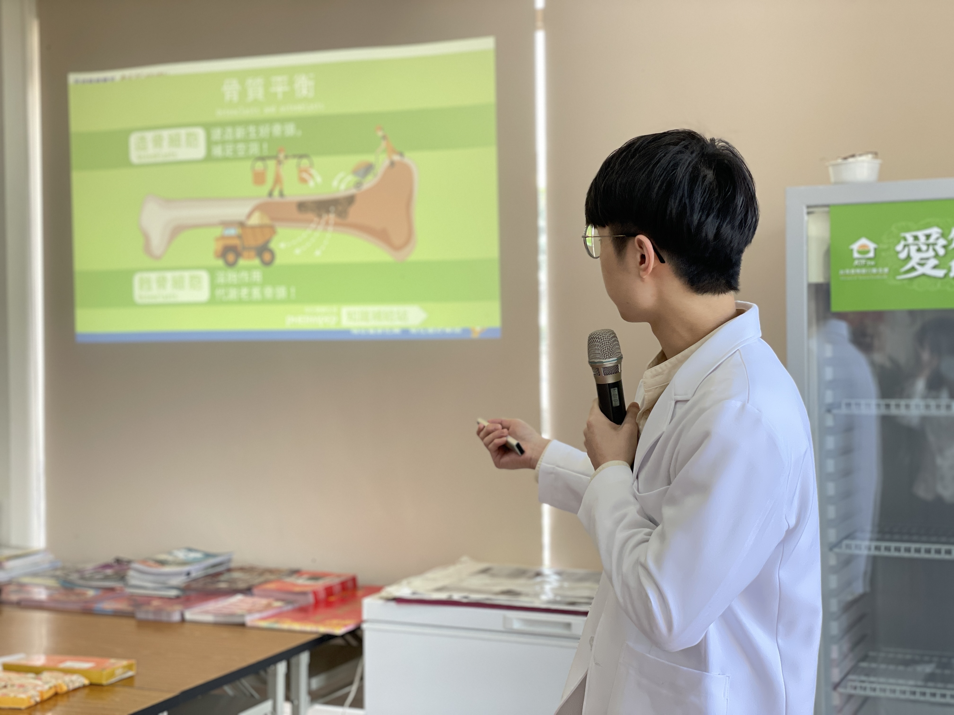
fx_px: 1433
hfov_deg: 36.8
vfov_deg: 28.0
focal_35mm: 52
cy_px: 358
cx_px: 477
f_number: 2
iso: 100
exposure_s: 1/120
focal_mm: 6
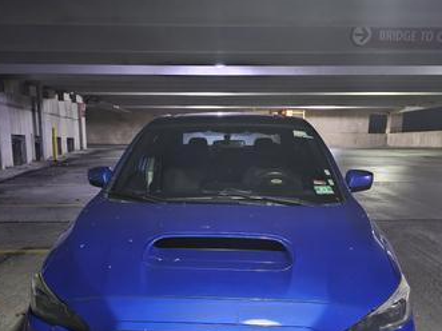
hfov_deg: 52.6
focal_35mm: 35
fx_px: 447
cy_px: 247
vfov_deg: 39.6
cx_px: 212
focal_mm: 6.3
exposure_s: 1/15
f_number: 1.7
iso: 1250
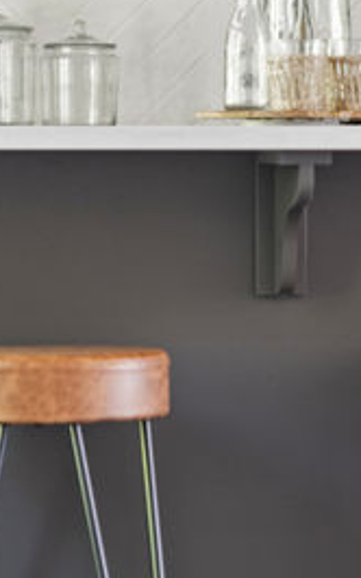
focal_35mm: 275
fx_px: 4334
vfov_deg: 7.6
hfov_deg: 4.8
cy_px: 173
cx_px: 211
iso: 320
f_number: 2.8
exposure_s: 1/4
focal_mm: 70
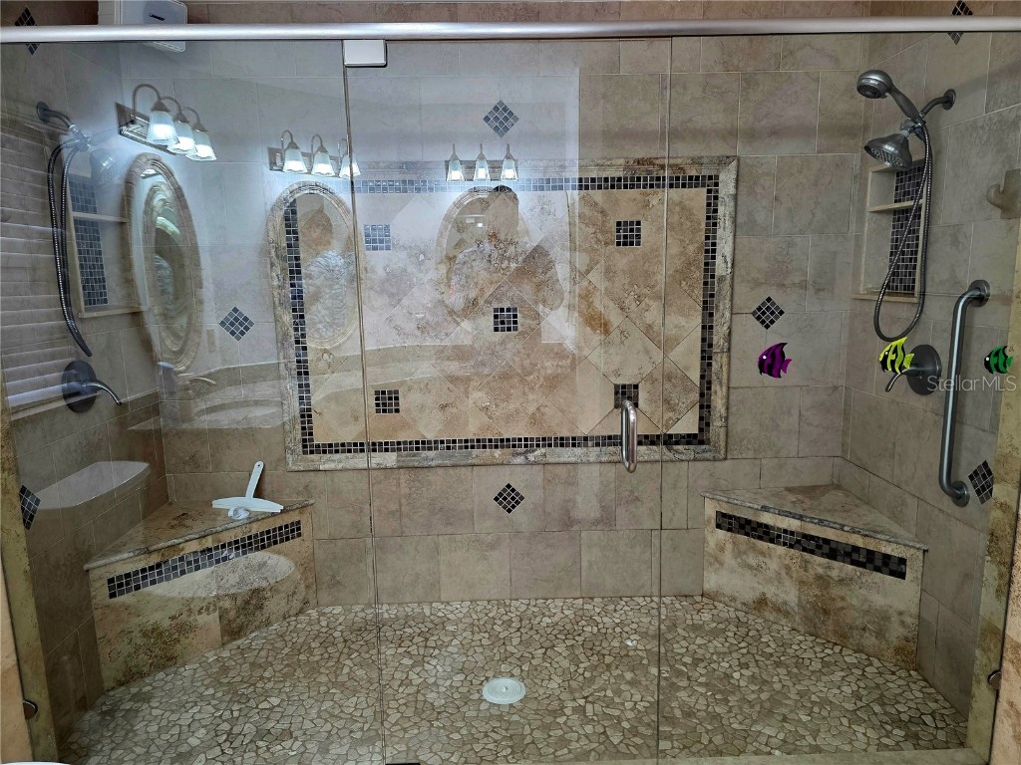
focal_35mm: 23
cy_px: 382
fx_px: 678
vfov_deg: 58.9
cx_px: 510
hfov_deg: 73.9
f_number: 1.7
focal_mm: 6.3
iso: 125
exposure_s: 1/120
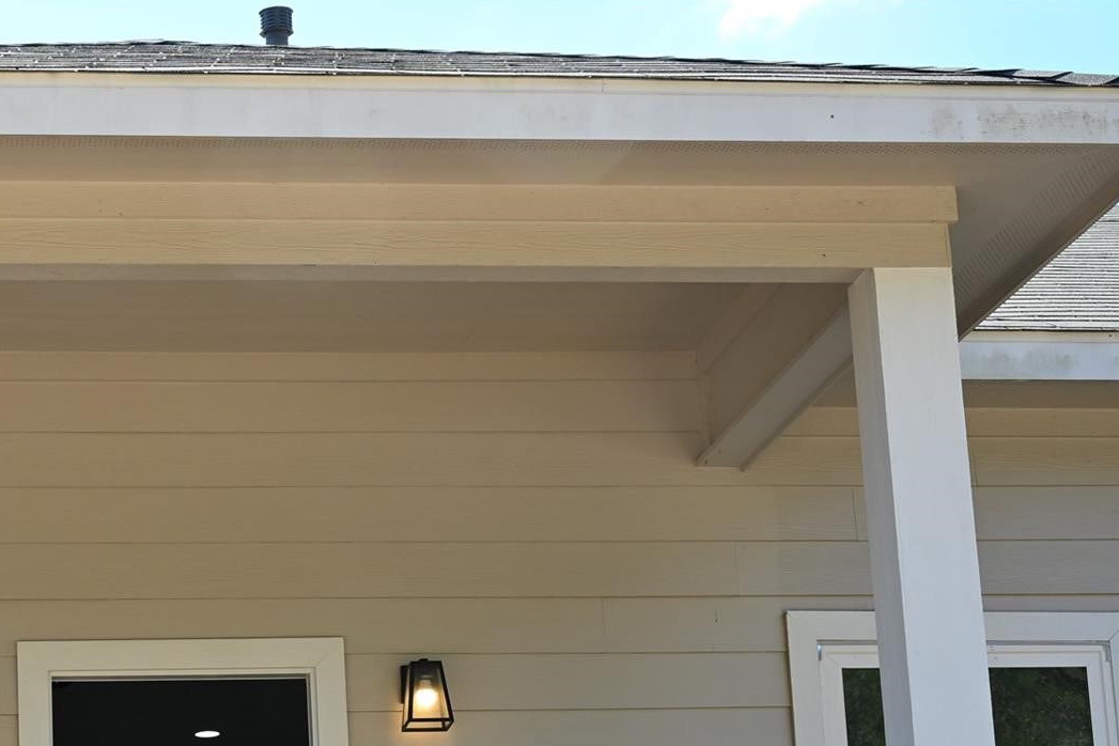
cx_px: 81
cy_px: 723
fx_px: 2797
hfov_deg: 22.0
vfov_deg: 15.0
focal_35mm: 90
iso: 250
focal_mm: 46
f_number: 11
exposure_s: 1/125
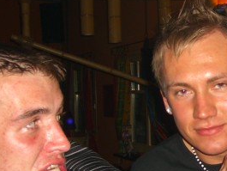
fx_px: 564
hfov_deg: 21.9
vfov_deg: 17.1
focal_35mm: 86
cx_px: 228
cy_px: 126
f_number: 2.8
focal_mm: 7.9
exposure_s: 1/60
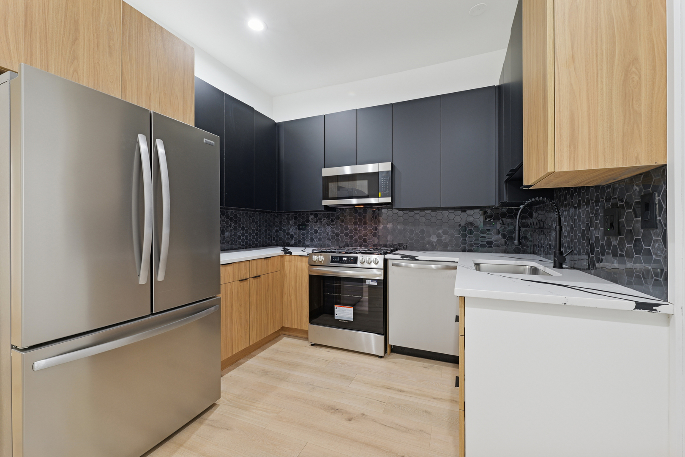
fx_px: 266
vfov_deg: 81.2
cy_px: 228
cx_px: 342
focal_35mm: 14
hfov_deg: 104.3
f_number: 9
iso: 400
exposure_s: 1/4
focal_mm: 14
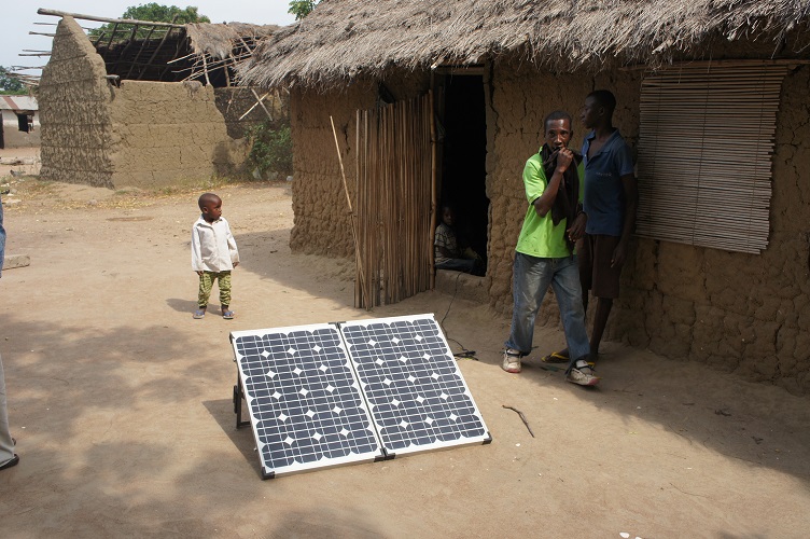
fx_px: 742
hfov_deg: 57.3
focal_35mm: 33
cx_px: 405
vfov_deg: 39.9
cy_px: 270
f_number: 8
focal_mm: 22
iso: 200
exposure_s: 1/250
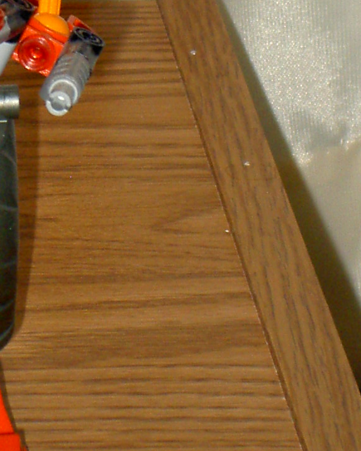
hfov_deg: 4.9
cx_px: -142
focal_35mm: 315
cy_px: -15
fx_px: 4209
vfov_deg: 6.1
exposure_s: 1/100
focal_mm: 16.8
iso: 200
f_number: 4.9
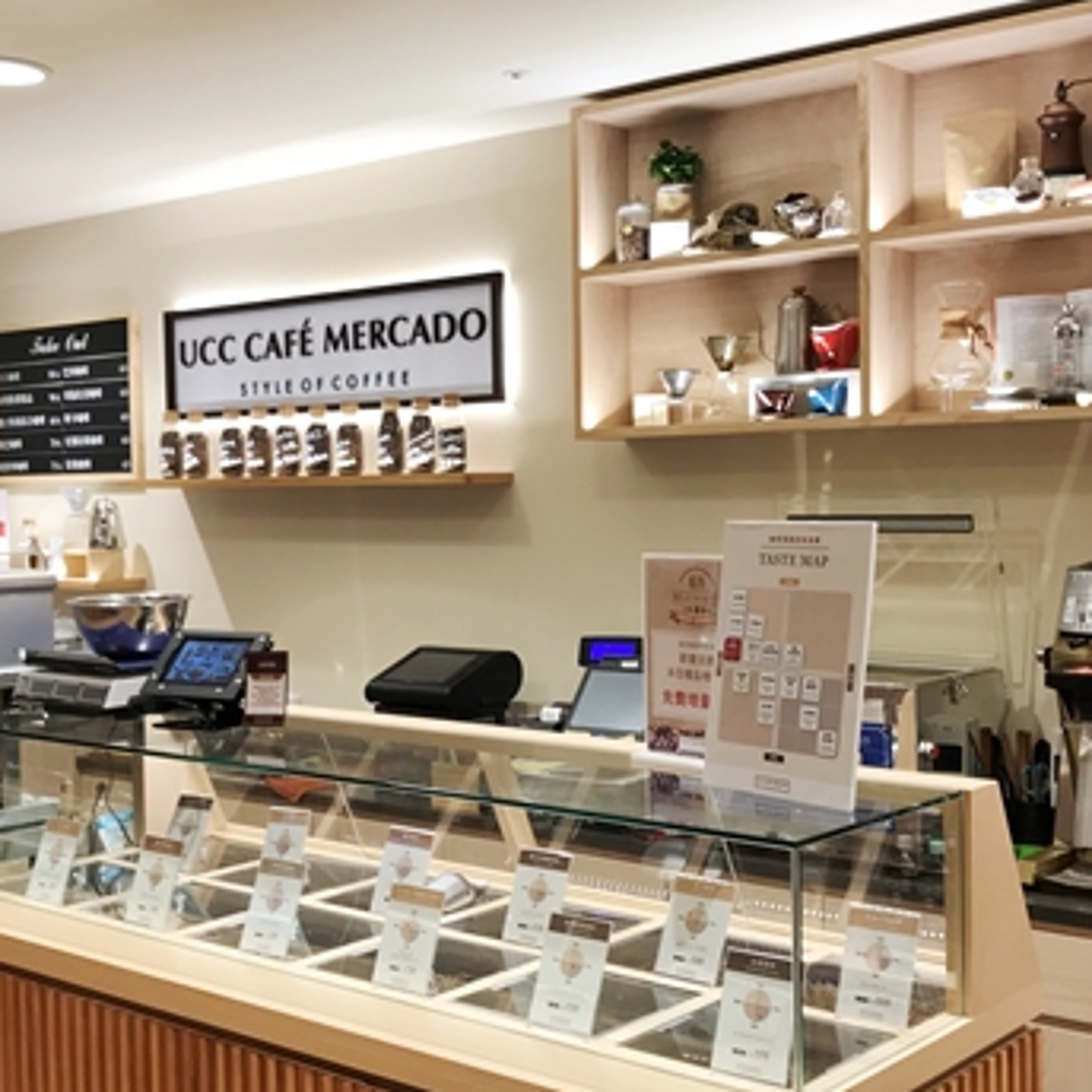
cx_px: 521
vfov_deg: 36.8
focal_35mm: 46
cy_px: 568
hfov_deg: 36.8
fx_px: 1642
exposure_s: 1/60
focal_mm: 3.99
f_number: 1.8
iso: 25
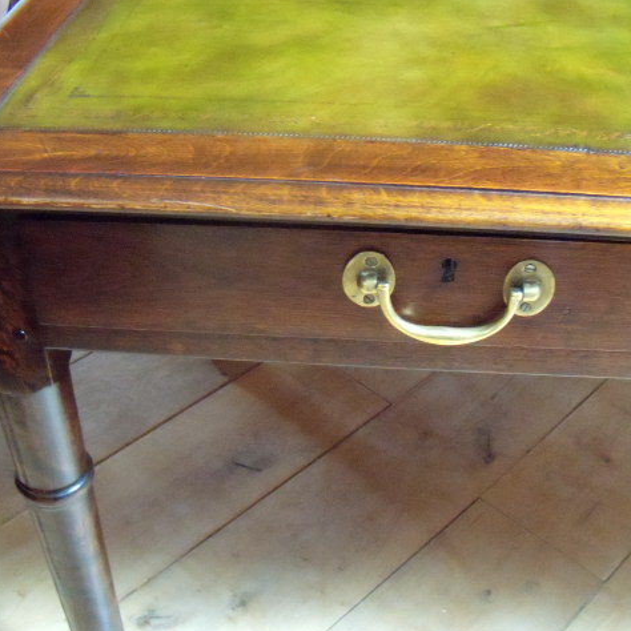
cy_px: 317
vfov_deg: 39.2
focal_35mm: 43
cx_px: 333
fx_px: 887
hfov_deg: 39.2
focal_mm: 6.4
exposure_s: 1/6
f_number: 3.6
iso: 800
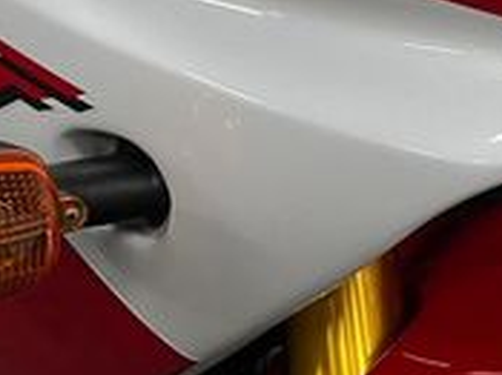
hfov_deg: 19.6
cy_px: -192
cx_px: 588
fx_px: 1377
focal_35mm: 95
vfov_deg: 14.5
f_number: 1.6
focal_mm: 5.1
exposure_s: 1/50
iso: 80
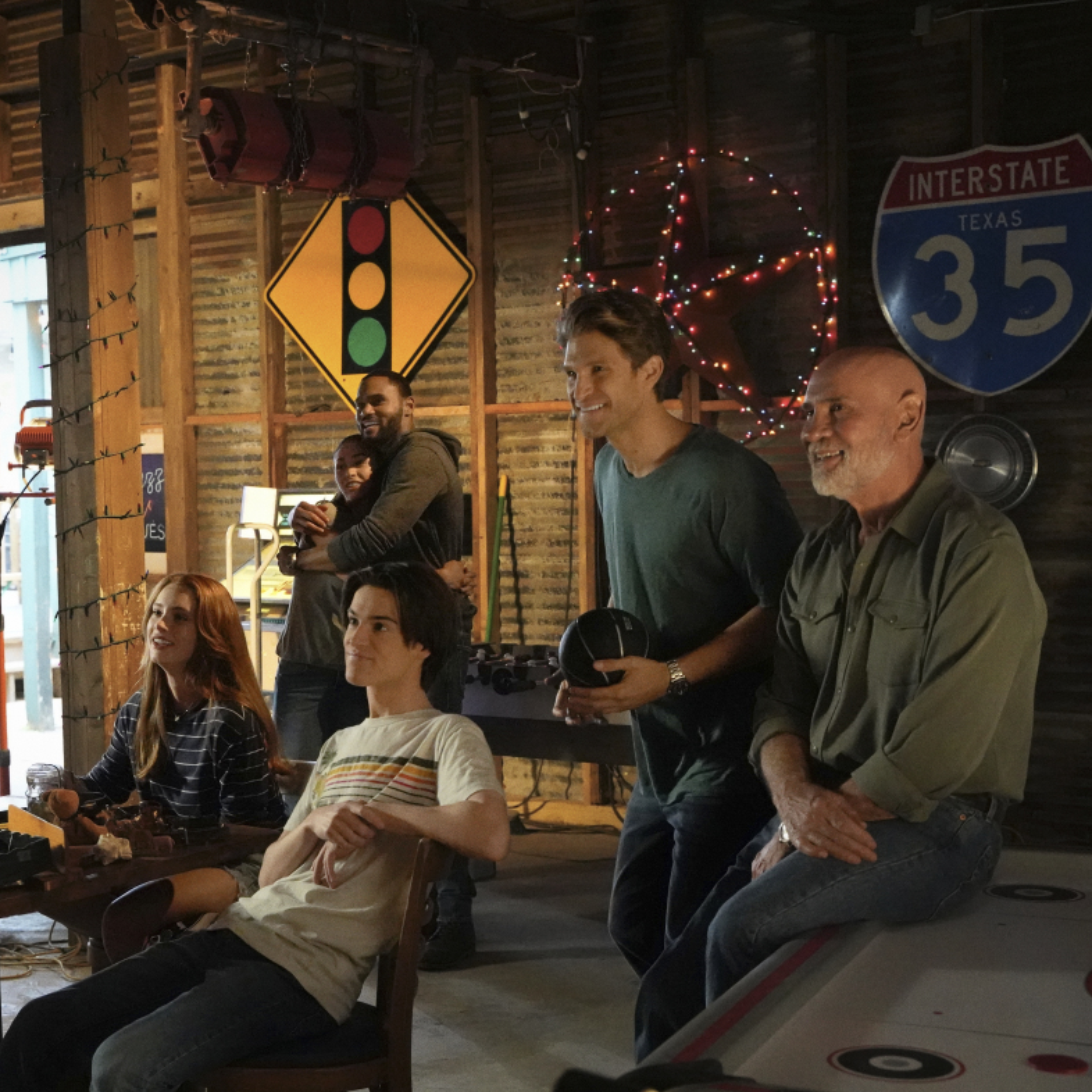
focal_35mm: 61
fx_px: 2177
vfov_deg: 28.2
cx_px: 300
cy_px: 553
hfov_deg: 27.8
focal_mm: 47
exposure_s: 1/400
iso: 16000
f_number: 4.5
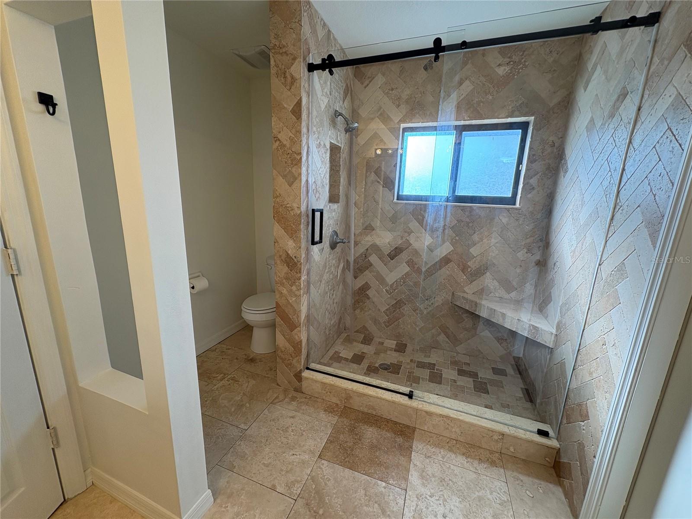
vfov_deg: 85.7
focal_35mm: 14
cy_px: 260
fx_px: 280
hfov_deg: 102.1
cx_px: 346
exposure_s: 1/148
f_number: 2.2
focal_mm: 2.22
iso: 64
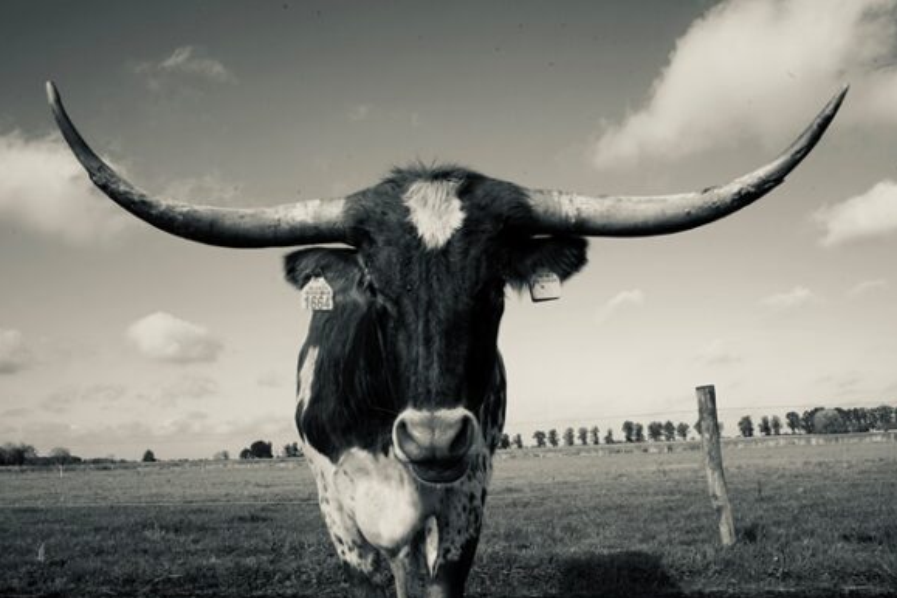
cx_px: 437
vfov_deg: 45.0
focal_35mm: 29
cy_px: 308
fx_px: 723
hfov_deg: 63.6
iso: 400
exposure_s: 1/80
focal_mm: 28
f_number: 22
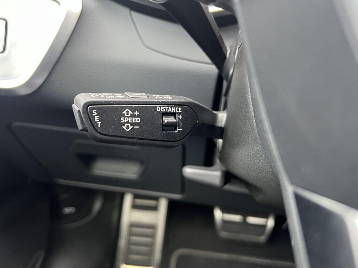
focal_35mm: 27
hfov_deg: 65.3
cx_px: 180
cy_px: 133
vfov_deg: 51.3
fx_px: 279
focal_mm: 5.7
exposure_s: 1/60
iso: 320
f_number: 1.5
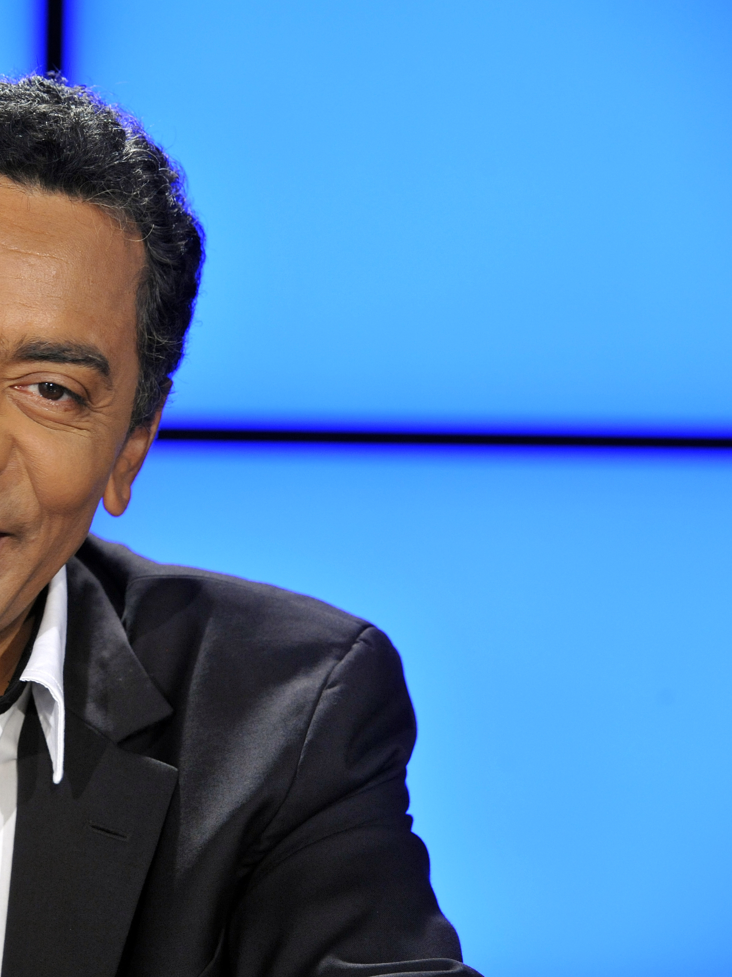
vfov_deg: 8.5
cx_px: 52
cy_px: 487
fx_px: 6541
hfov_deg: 6.4
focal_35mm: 232
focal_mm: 160
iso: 2500
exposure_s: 1/160
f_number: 5.6
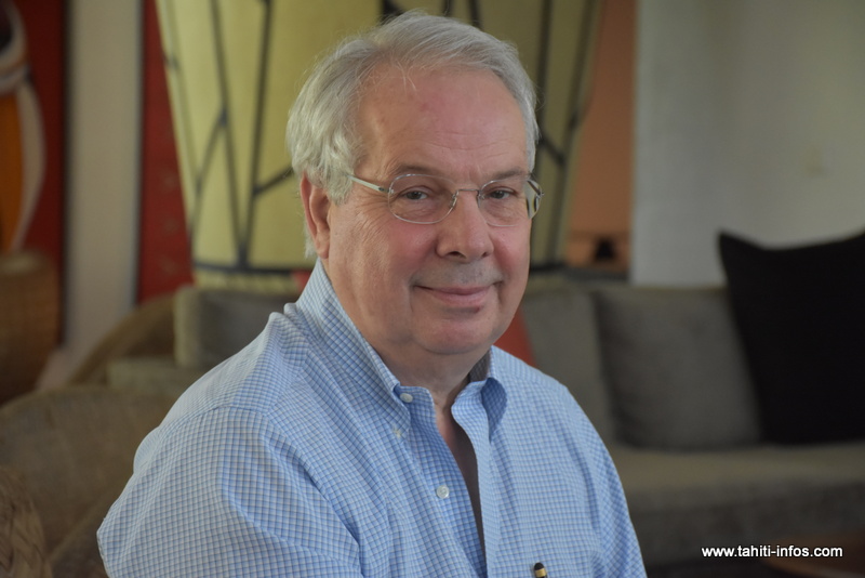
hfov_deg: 16.1
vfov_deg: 10.8
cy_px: 289
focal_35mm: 128
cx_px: 432
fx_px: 3064
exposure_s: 1/160
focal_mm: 85
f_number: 6.3
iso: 2500
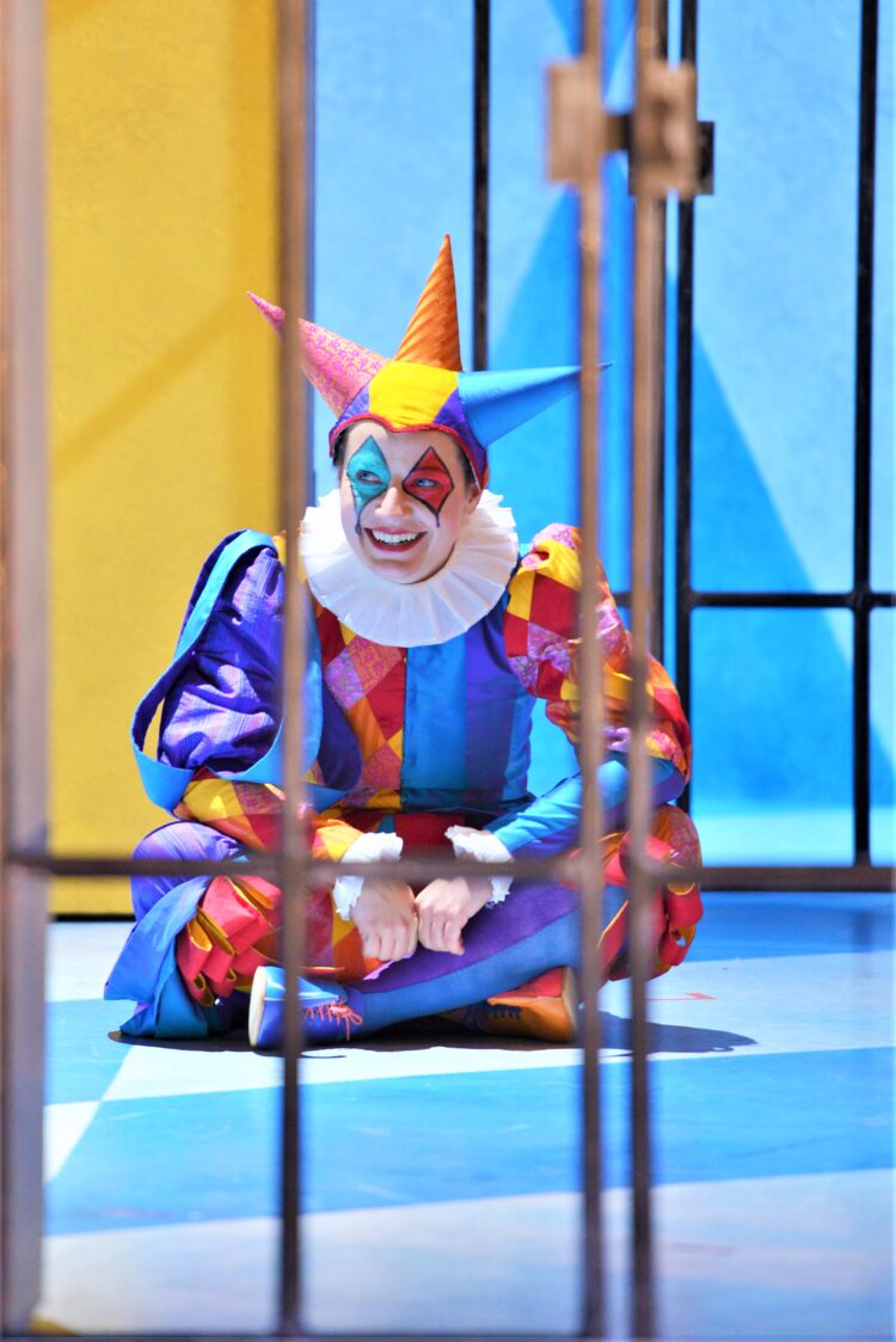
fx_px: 7457
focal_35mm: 200
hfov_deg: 6.9
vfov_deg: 10.3
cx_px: 448
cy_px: 671
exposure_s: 1/200
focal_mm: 200
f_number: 2.8
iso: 1000
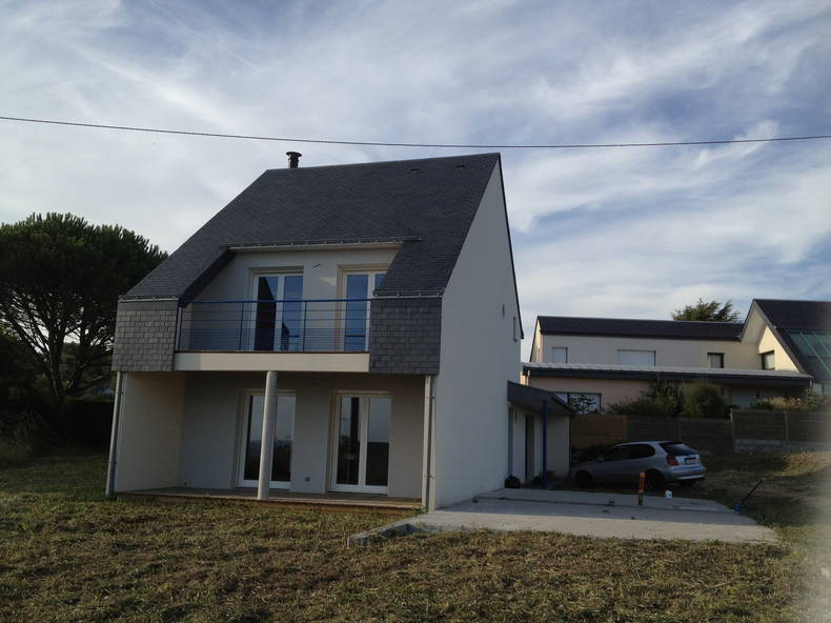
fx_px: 840
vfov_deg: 40.7
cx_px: 416
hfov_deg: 52.6
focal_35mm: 35
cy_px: 312
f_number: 2.4
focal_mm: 4.28
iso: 64
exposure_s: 1/1100
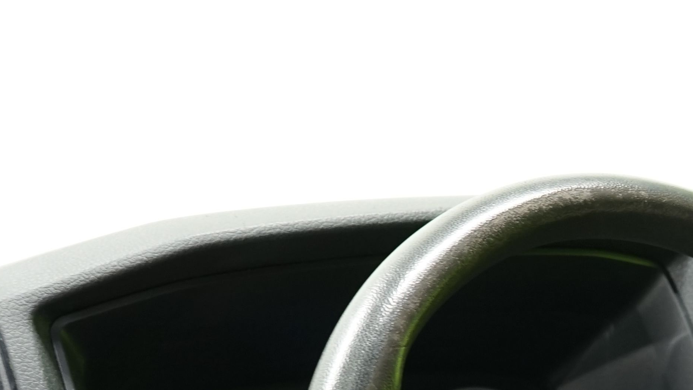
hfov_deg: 20.8
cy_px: 615
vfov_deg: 11.7
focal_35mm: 98
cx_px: 751
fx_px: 1801
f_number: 5
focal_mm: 29
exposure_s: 1/8
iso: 800
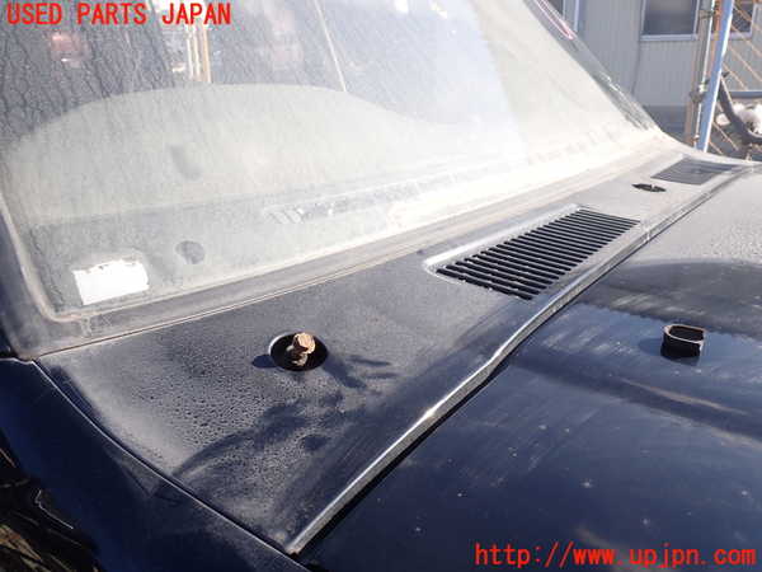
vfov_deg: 46.8
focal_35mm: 30
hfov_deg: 60.0
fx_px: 660
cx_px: 381
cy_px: 286
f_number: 3.2
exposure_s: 1/400
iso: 100
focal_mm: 5.4
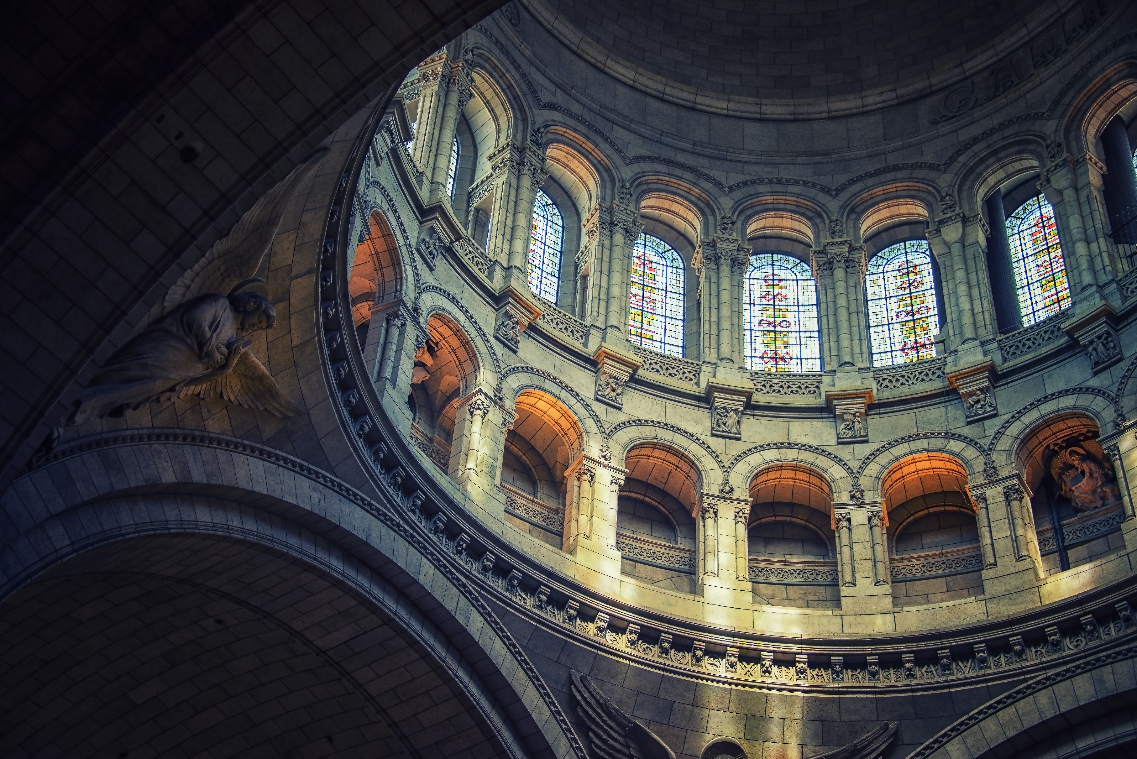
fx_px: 1959
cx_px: 568
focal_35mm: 62
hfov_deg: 32.4
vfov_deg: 21.9
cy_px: 380
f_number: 4.8
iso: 400
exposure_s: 1/30
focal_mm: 62
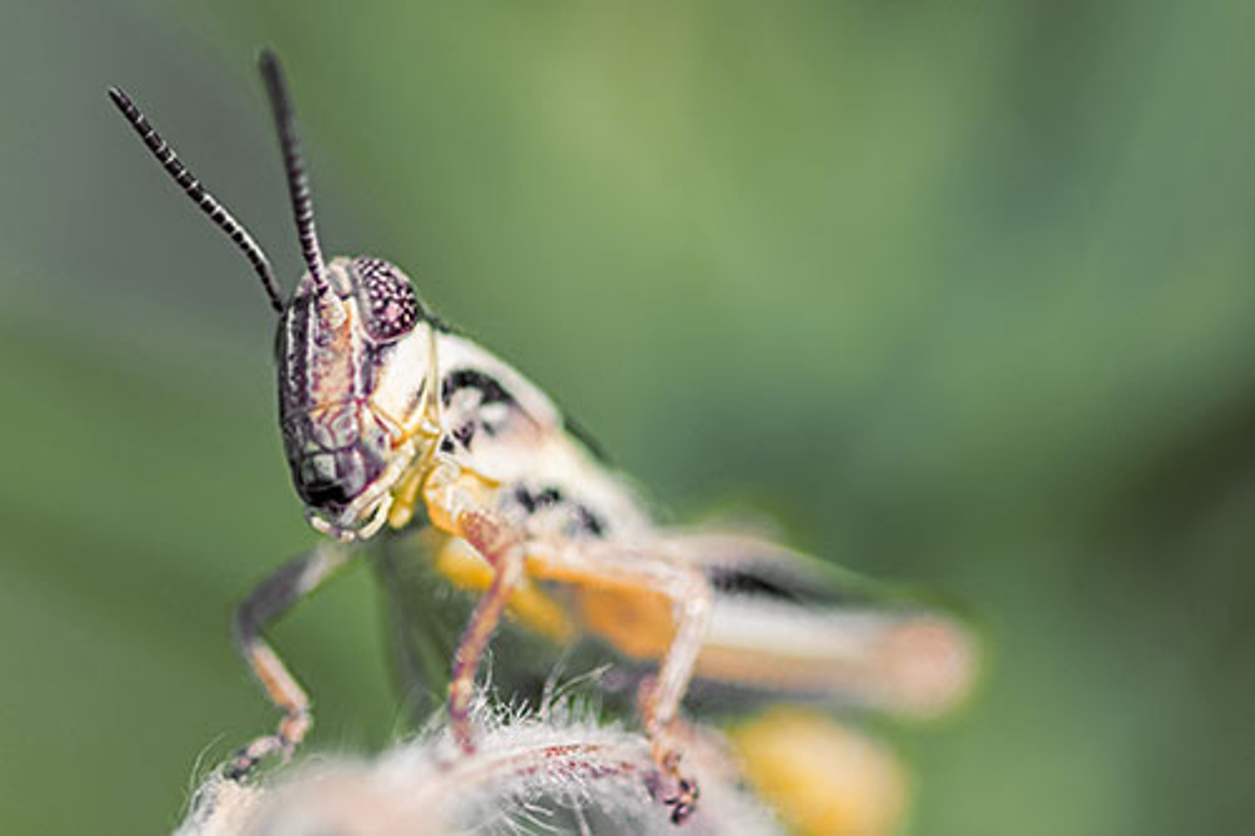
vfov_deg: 6.5
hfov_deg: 9.8
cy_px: 418
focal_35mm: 210
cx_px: 628
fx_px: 7318
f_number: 9.5
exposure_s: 1/640
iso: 400
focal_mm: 210
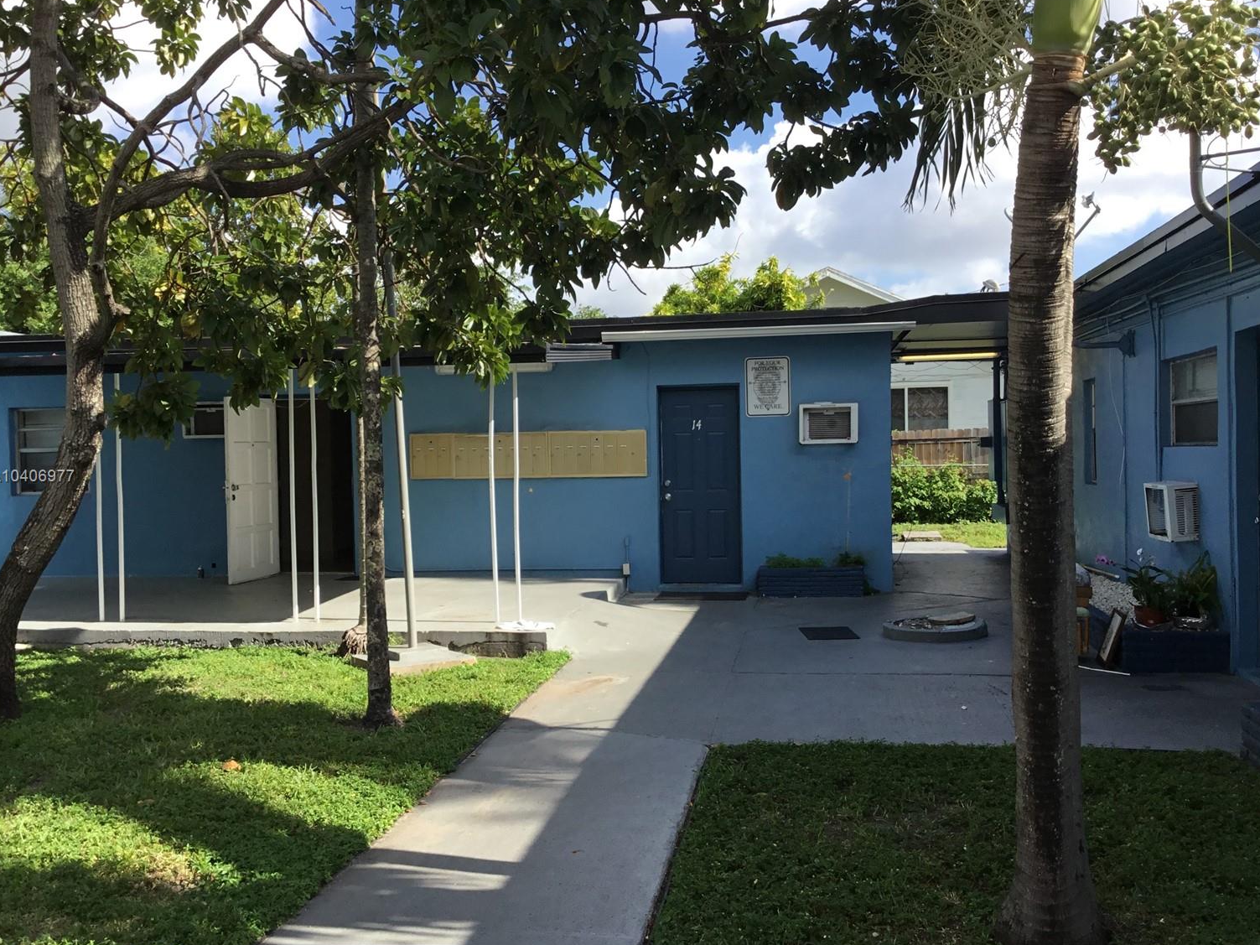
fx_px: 1201
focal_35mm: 33
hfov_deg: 55.3
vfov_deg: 42.9
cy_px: 477
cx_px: 613
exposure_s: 1/668
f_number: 2.4
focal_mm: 3.3
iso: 25
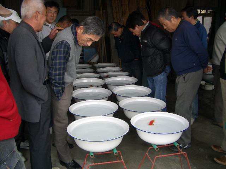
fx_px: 229
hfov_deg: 52.6
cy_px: 84
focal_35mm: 35
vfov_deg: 40.7
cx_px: 113
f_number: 2.6
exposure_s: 1/250
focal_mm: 5.8
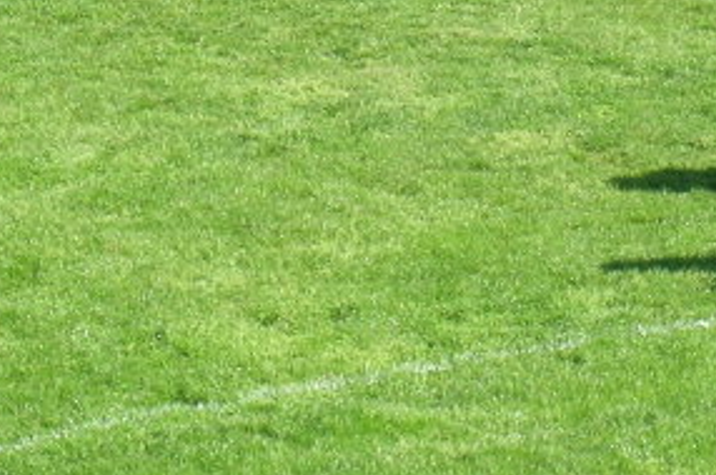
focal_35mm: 338
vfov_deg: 4.1
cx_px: 924
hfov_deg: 6.1
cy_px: -32
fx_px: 6715
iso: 50
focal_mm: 24
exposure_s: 1/88.6
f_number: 7.3
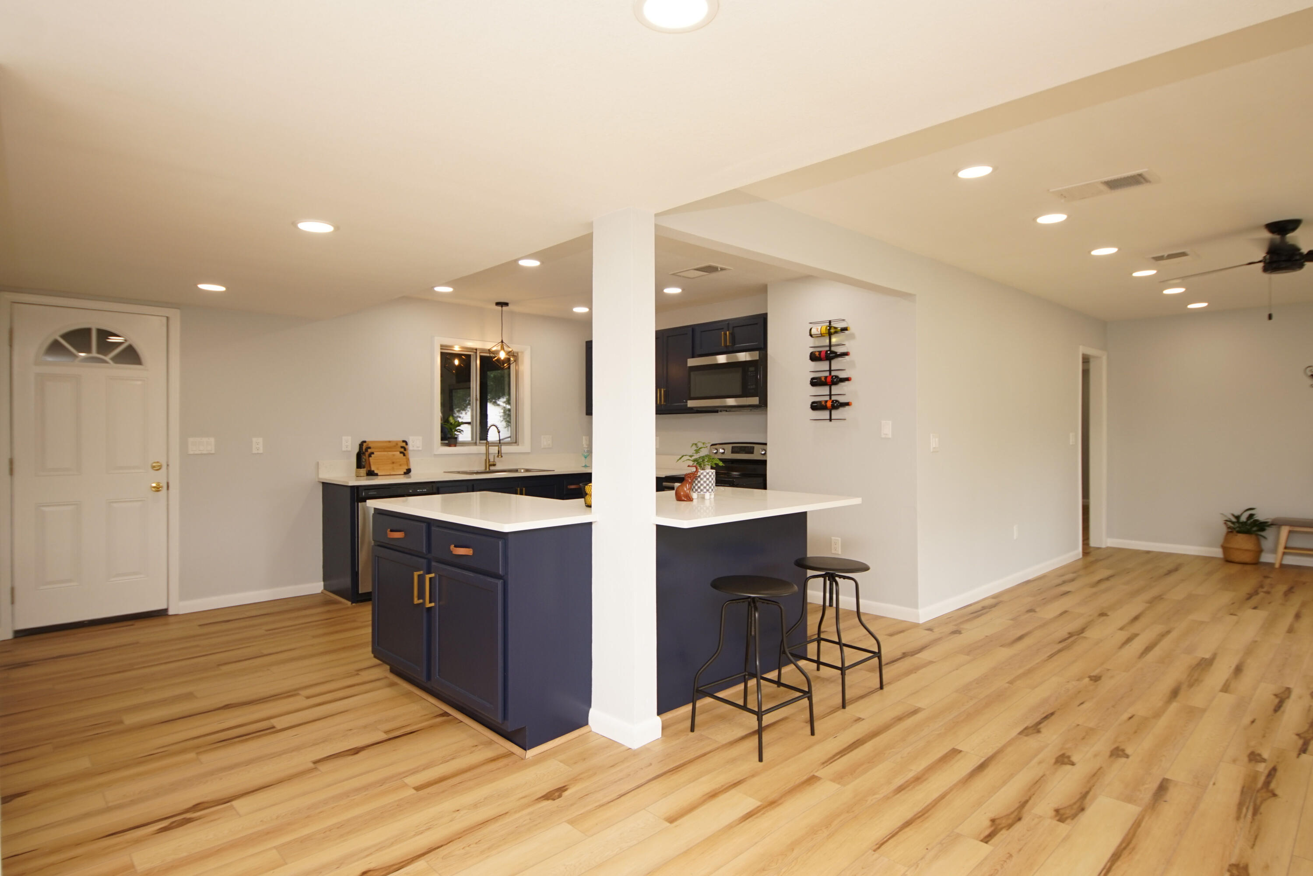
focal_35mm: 18
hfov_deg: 90.0
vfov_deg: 67.4
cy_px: 438
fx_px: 657
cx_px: 656
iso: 250
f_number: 4.5
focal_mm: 12
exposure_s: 1/60
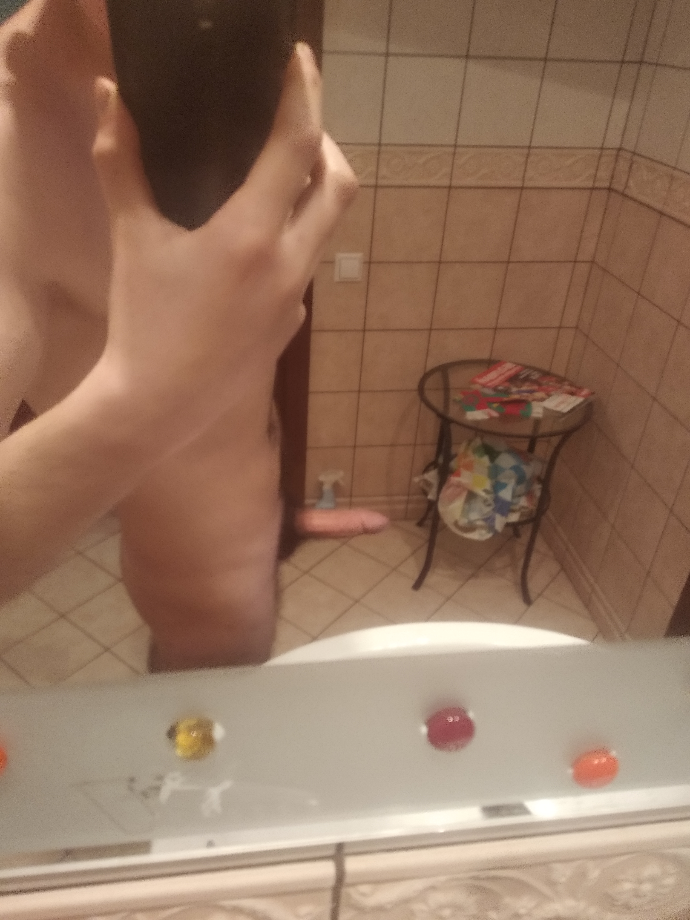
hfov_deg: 53.1
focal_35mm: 26
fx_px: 691
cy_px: 460
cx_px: 345
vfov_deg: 67.3
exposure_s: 1/25
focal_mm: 3.81
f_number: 2.2
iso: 1250
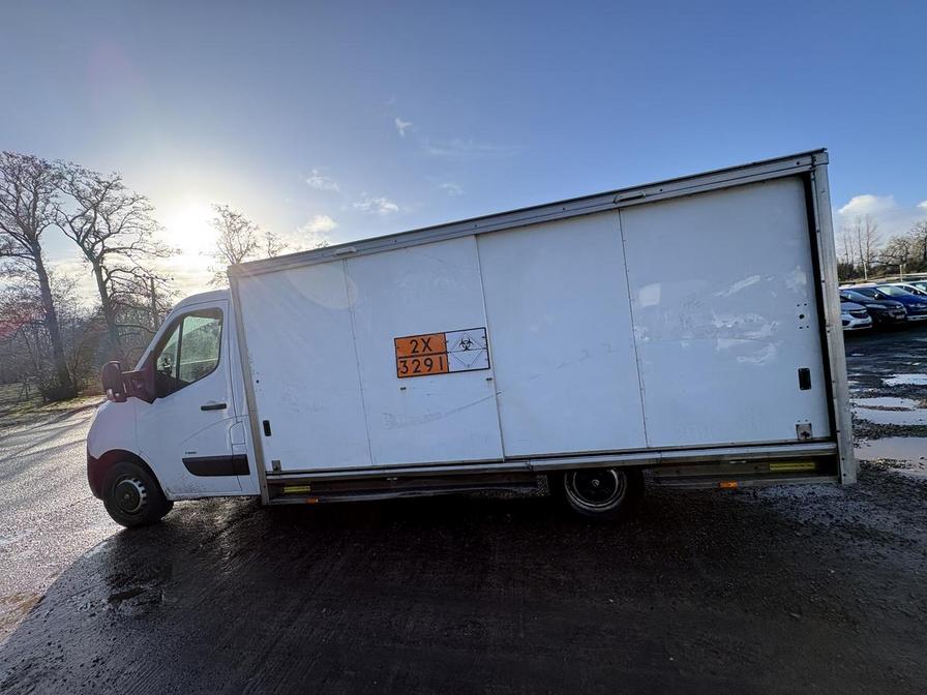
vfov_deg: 85.7
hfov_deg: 102.1
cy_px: 348
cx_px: 464
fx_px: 375
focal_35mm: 14
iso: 50
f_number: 2.2
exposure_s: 1/787
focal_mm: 2.22
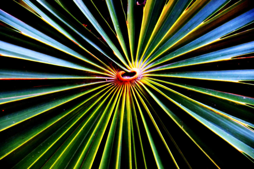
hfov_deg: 15.2
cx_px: 127
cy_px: 84
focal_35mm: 135
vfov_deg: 10.2
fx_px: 952
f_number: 5.6
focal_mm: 90
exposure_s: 1/160
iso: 1250
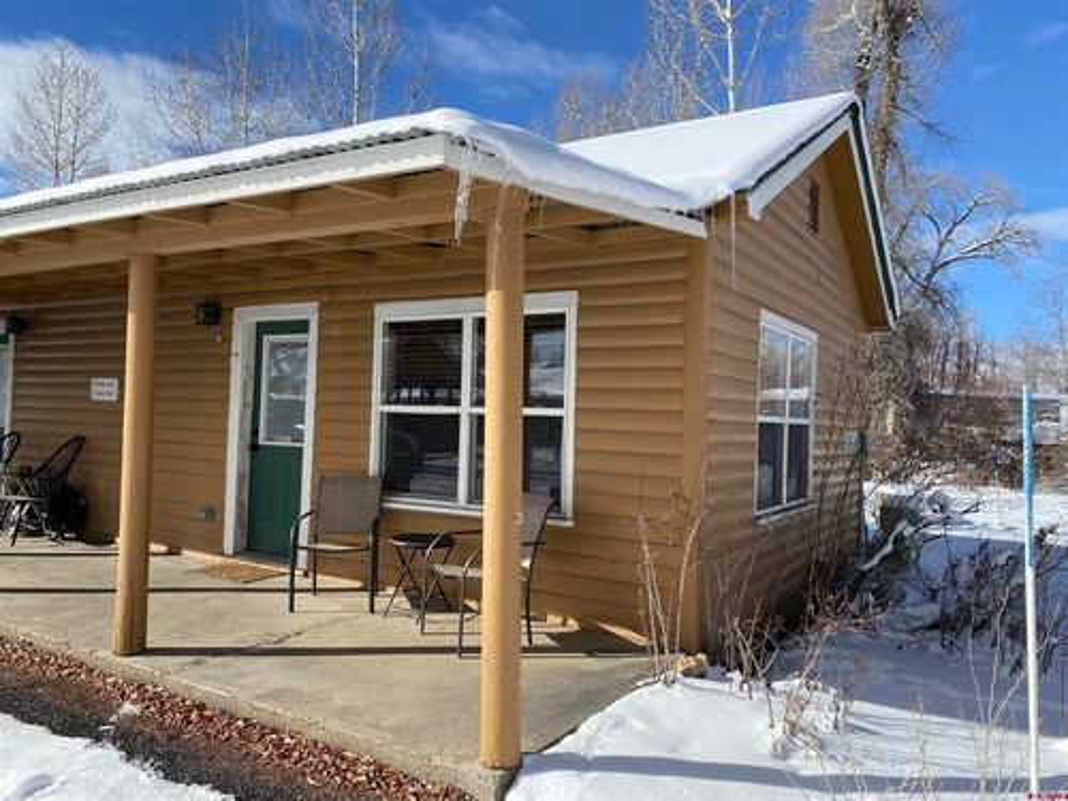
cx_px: 534
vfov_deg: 53.1
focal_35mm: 26
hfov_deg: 67.3
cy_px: 400
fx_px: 802
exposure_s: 1/3401
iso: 32
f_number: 1.8
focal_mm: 4.25
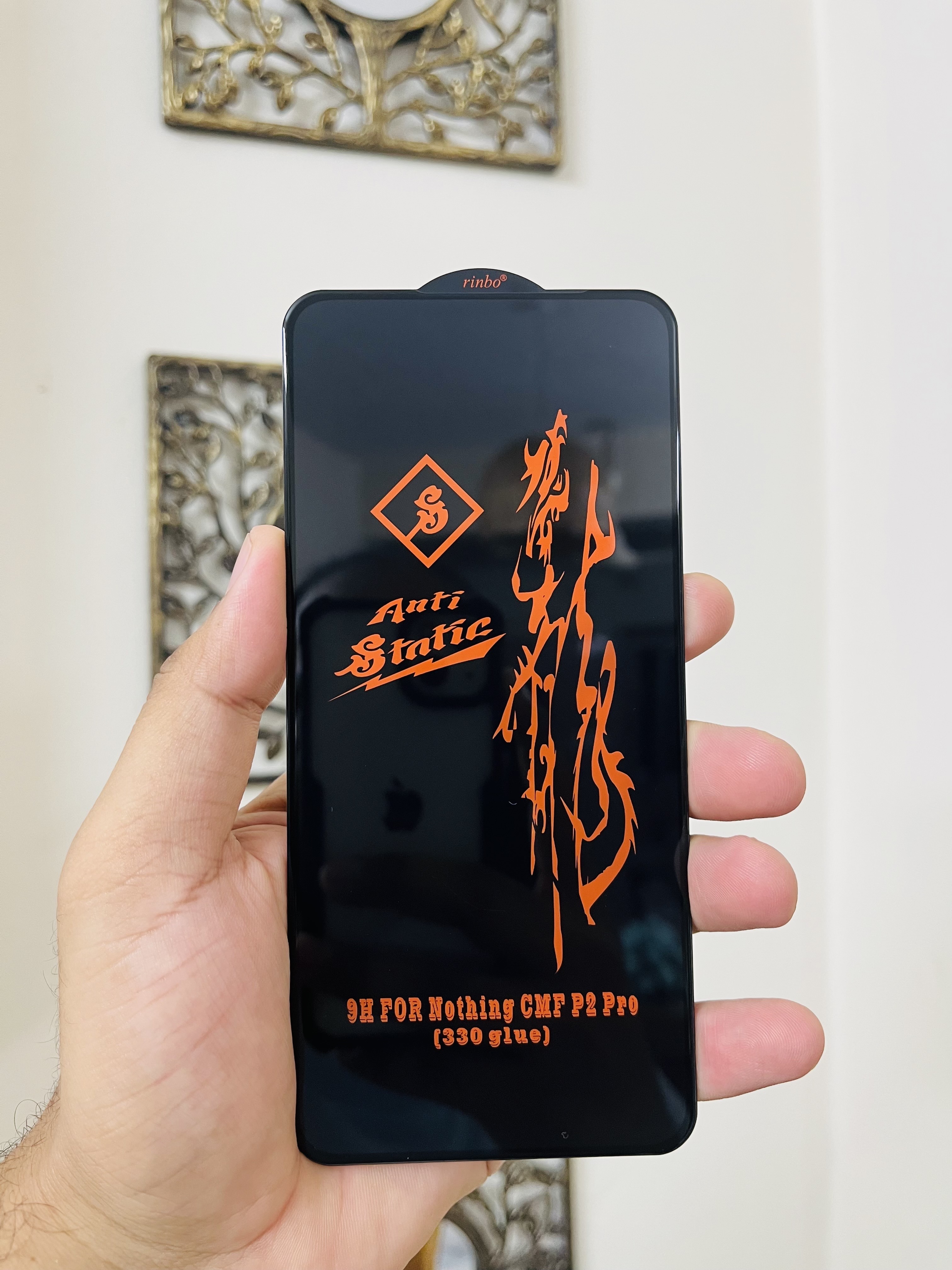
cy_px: 635
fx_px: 953
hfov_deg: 53.1
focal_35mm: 26
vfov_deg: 67.3
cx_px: 476
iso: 160
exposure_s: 1/50
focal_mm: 5.1
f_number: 1.6
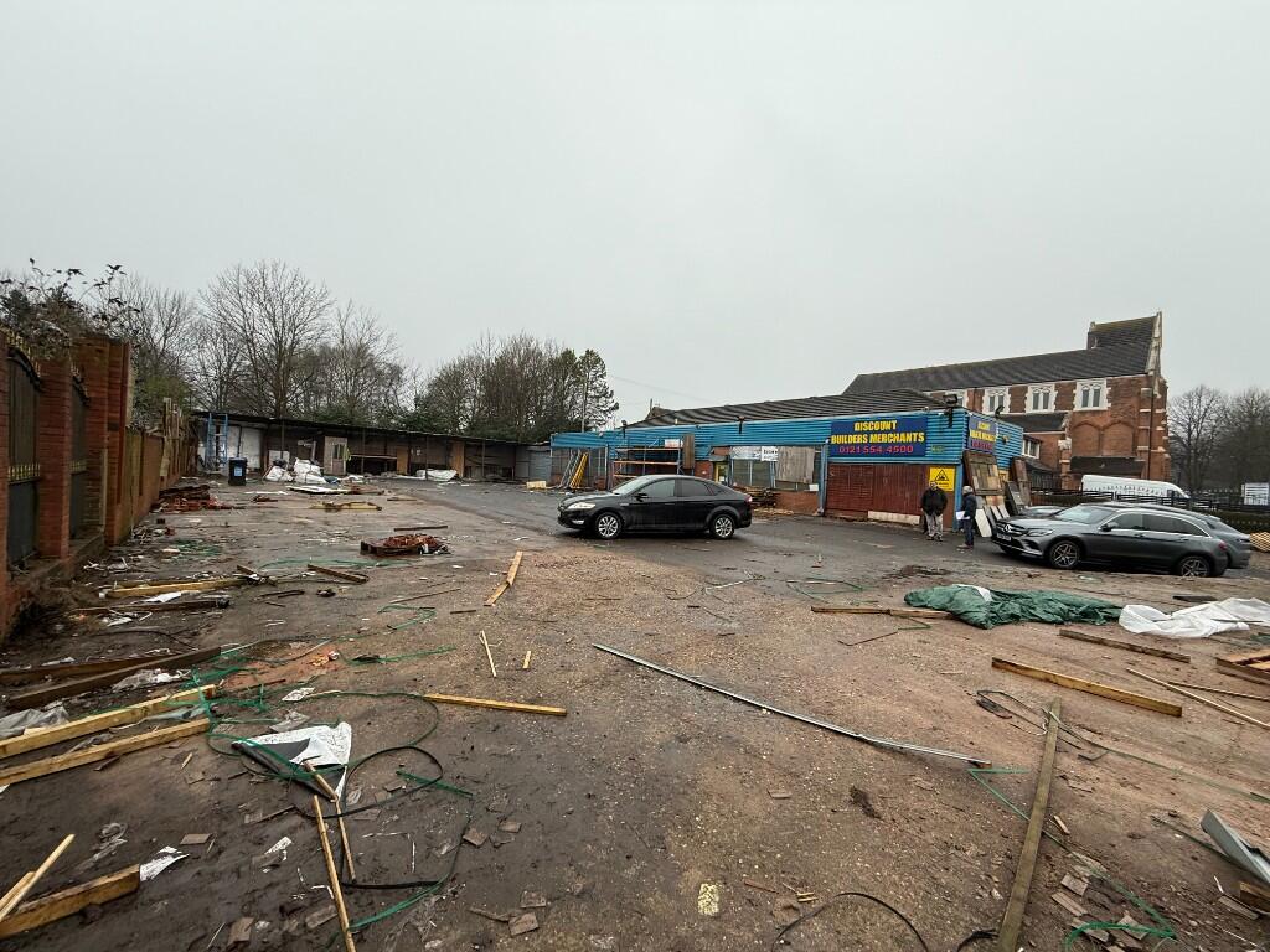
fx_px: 514
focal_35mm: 14
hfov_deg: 102.1
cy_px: 476
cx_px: 635
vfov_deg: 85.7
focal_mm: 2.22
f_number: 2.2
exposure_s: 1/221
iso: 50
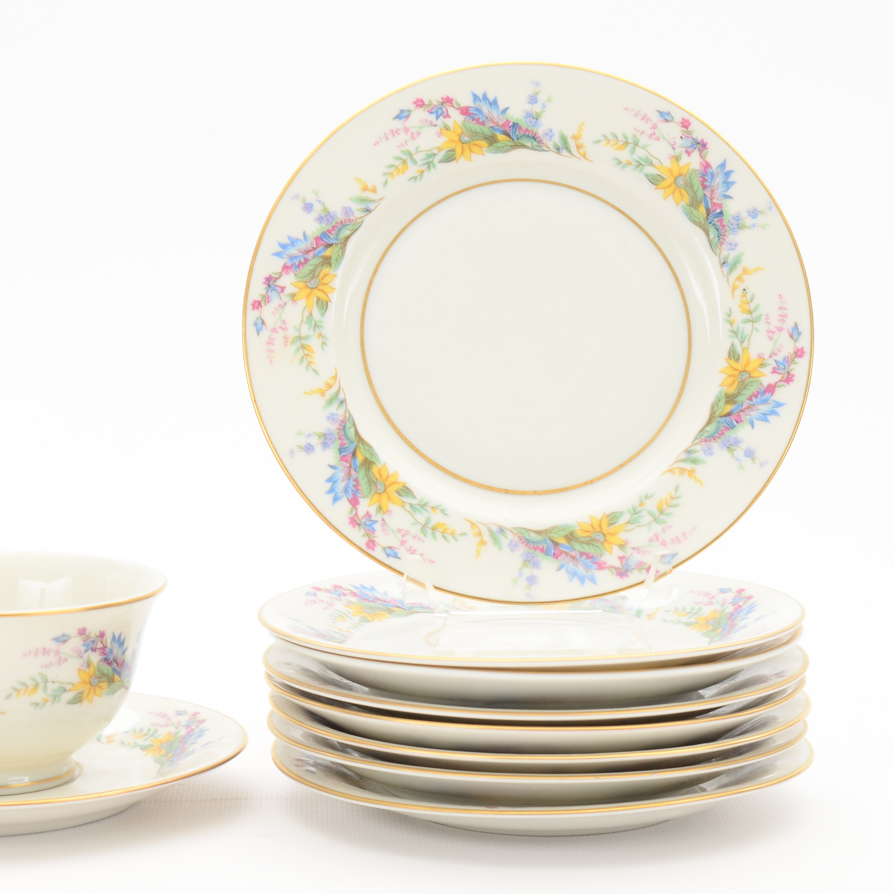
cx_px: 279
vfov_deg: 17.4
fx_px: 2922
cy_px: 447
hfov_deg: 17.3
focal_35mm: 100
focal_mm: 52
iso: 250
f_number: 11
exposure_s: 1/80
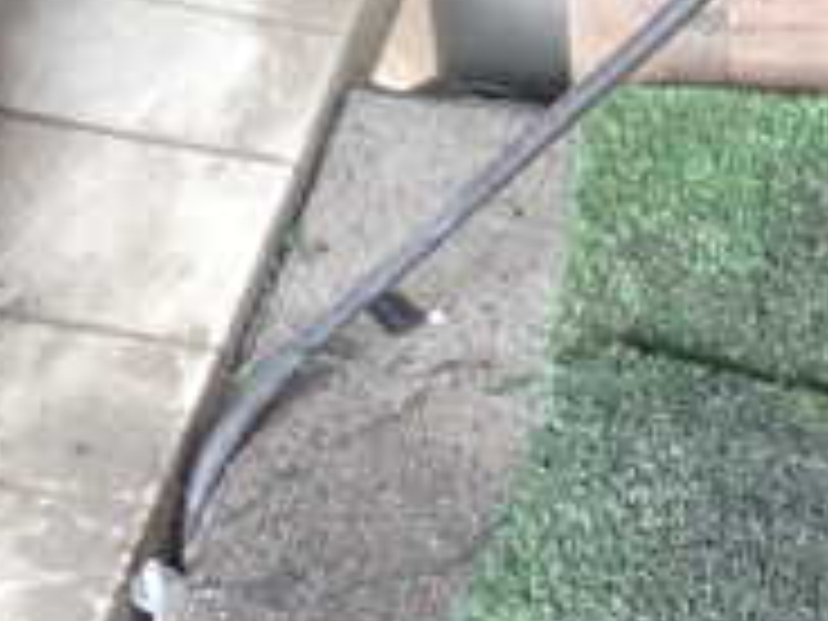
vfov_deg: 14.8
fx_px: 2344
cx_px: 1102
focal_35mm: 98
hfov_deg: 18.5
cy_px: 652
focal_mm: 5.4
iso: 640
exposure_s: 1/30
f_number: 2.3
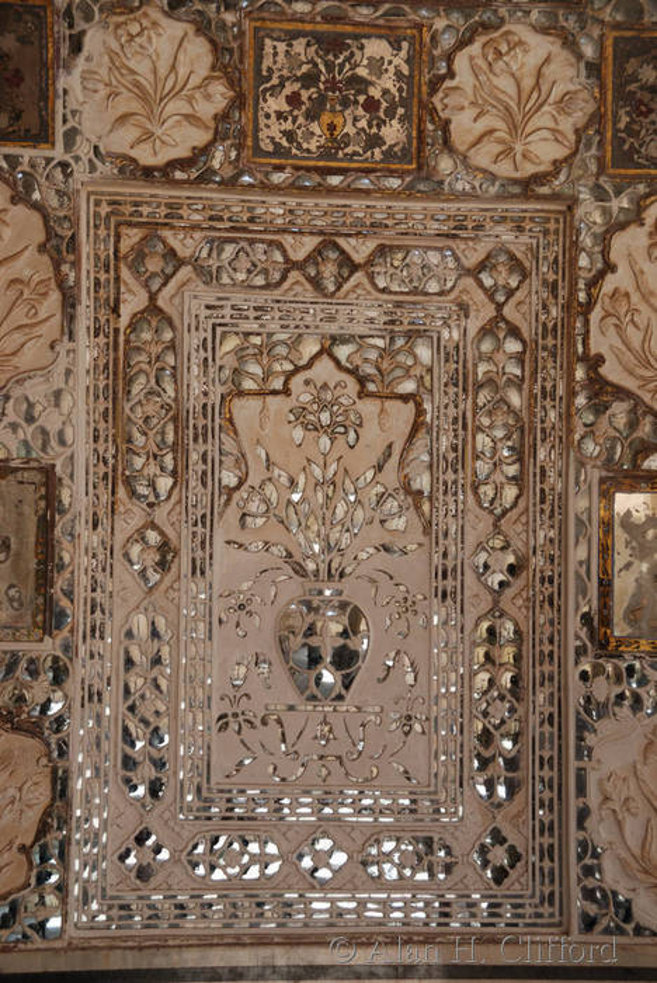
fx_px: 1967
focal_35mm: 72
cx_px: 328
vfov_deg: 28.1
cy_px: 492
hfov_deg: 19.0
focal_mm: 48
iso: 100
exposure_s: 1/80
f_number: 4.8
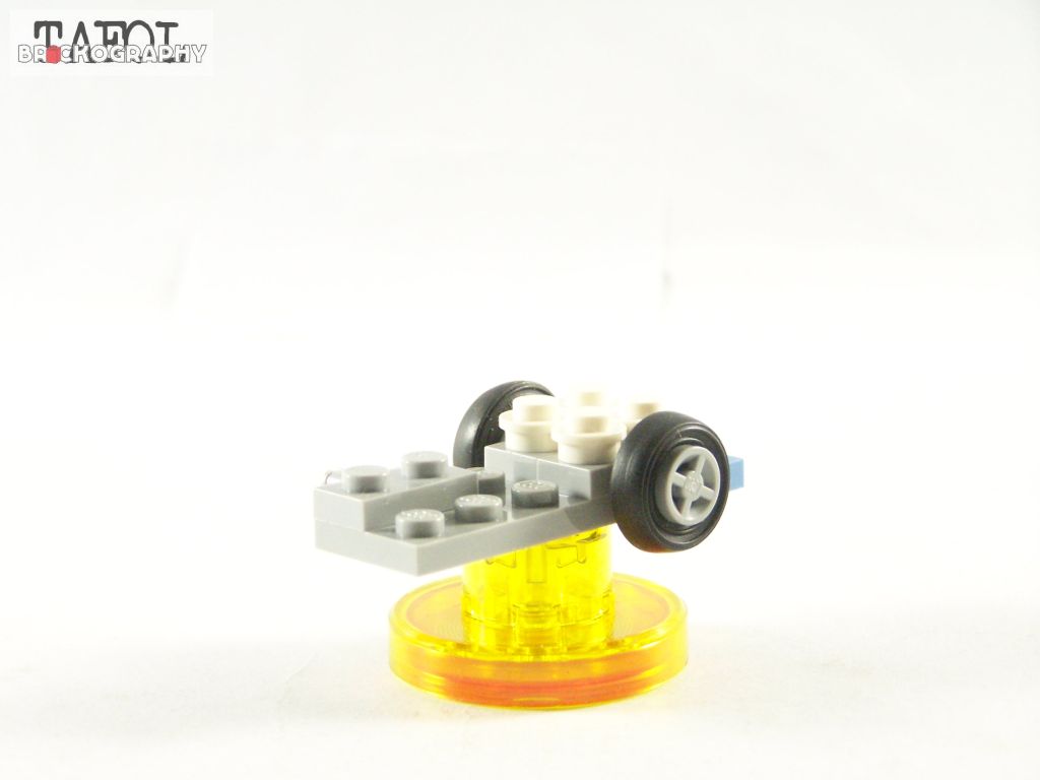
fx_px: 3155
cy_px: 390
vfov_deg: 14.1
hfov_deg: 18.7
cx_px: 520
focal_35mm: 105
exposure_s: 1/60
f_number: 3.2
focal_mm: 17.5
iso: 400
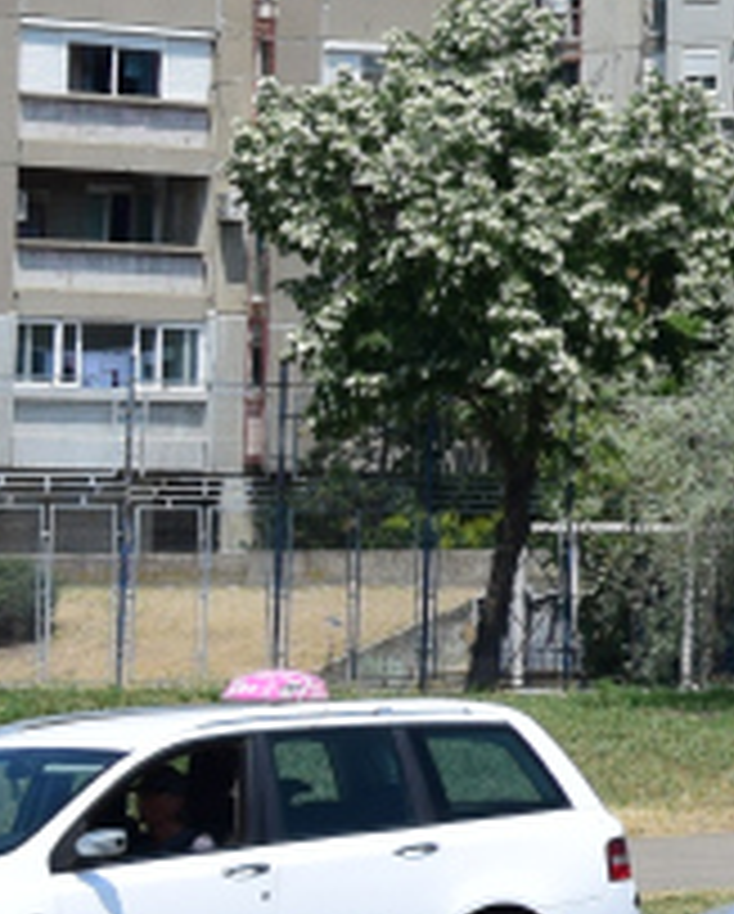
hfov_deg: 4.8
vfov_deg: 6.3
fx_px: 8291
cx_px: 2170
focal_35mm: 306
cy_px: -236
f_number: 6.3
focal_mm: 34
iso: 200
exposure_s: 1/1000
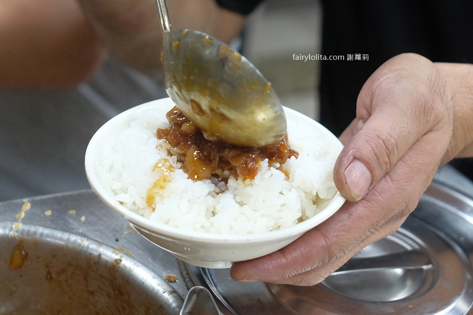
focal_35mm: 35
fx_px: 460
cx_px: 236
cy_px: 158
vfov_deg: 37.9
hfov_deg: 54.4
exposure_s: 1/210
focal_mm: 23
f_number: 2.5
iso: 2000
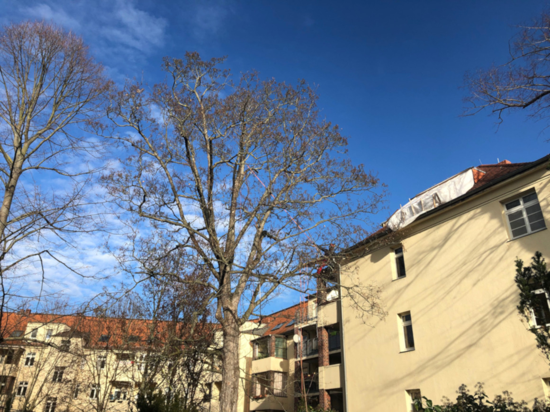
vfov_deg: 49.8
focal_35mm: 28
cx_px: 275
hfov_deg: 63.4
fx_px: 445
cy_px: 206
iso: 20
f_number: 1.8
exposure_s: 1/1567
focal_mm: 3.99
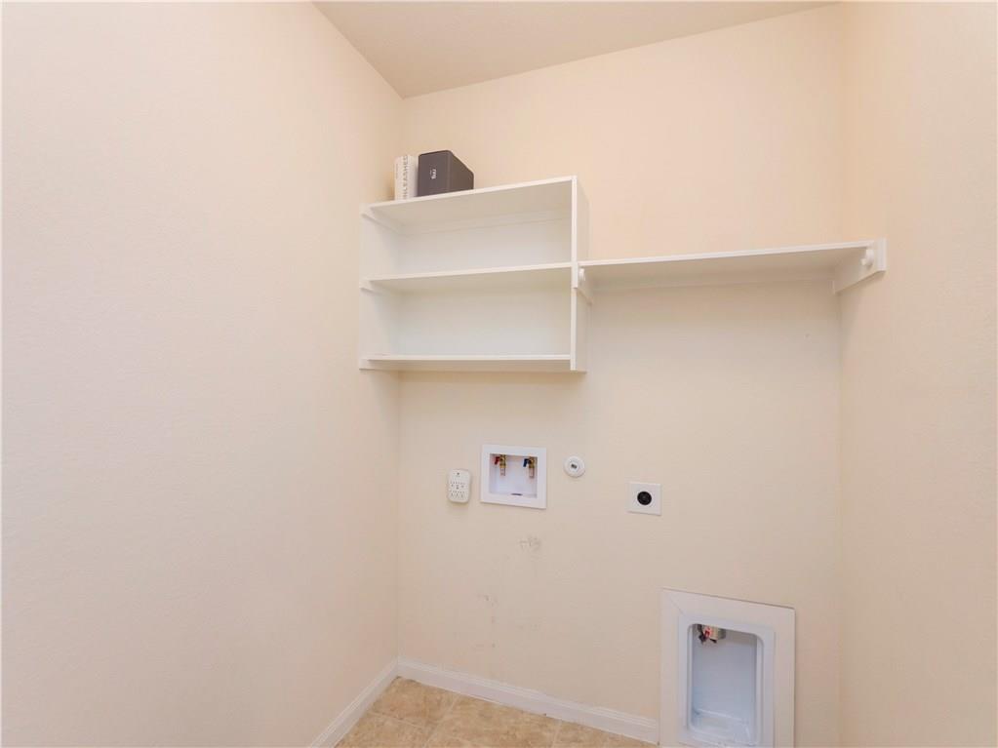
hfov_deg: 94.5
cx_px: 499
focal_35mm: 16
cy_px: 374
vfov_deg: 78.1
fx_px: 461
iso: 500
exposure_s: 1/40
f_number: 4.5
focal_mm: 8
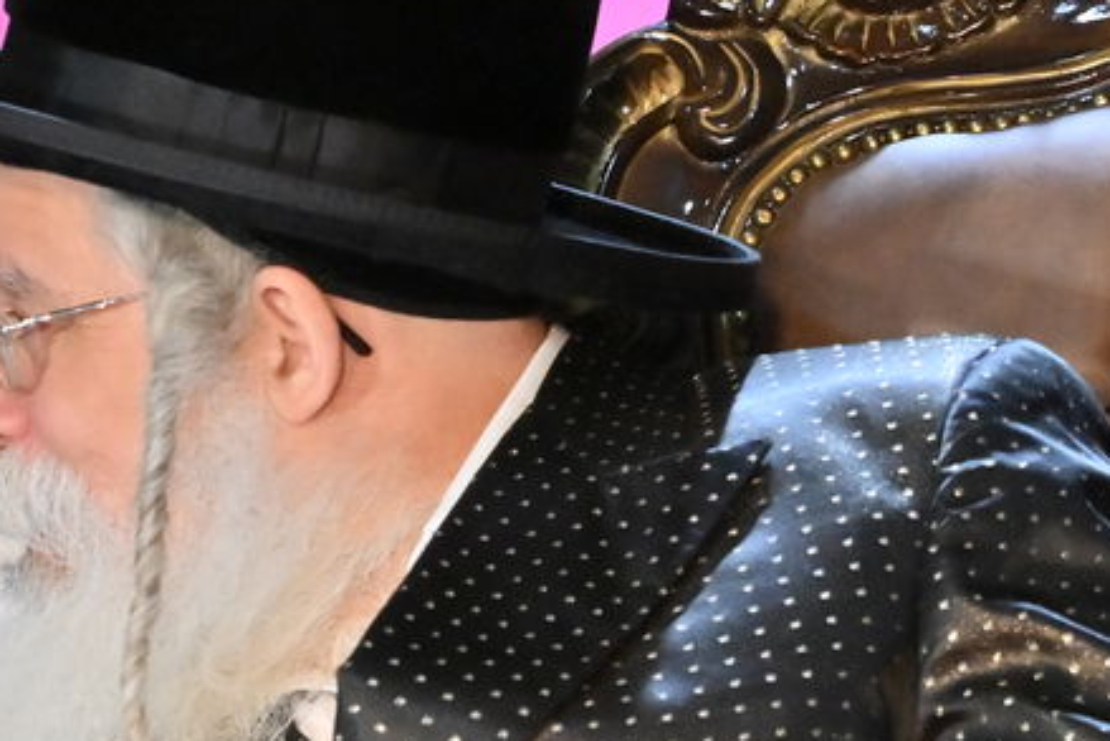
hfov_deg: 3.6
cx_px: -220
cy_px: 435
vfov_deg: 2.4
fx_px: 17703
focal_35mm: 574
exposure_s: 1/250
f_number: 4
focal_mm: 120
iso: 1250
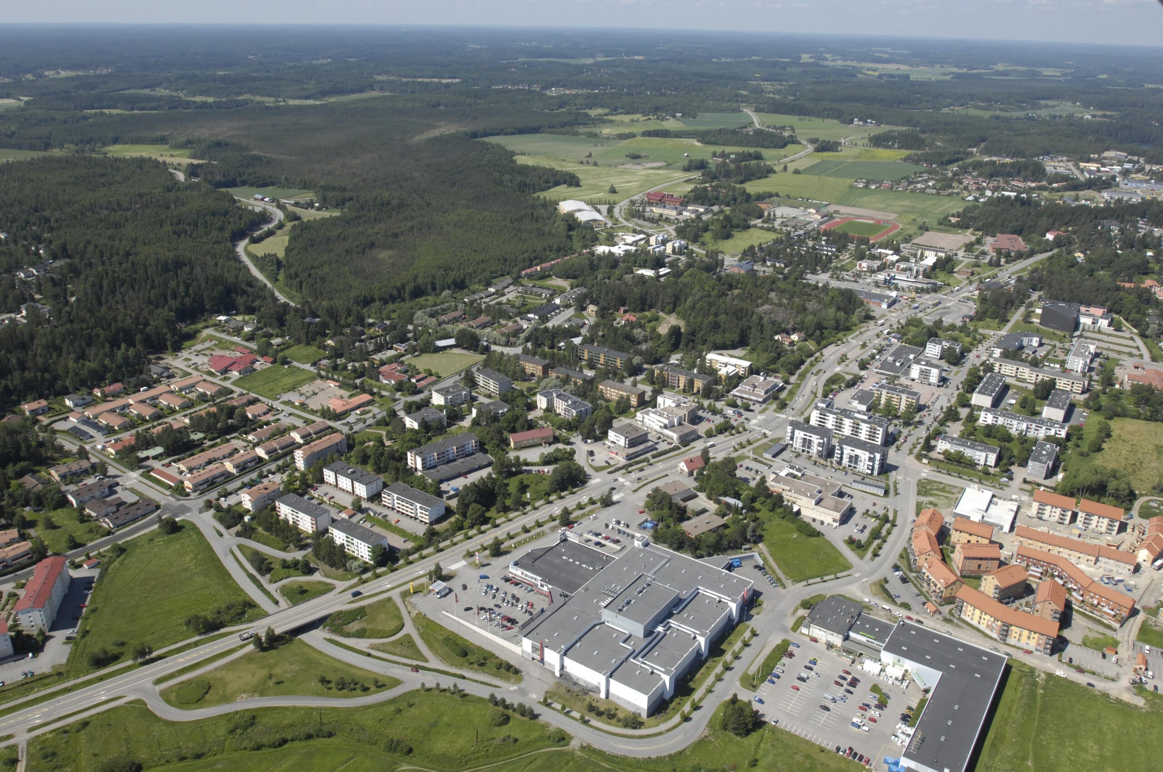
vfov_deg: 45.6
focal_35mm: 28
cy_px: 386
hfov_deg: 64.6
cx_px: 582
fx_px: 920
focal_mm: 19
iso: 400
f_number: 6.7
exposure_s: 1/1000
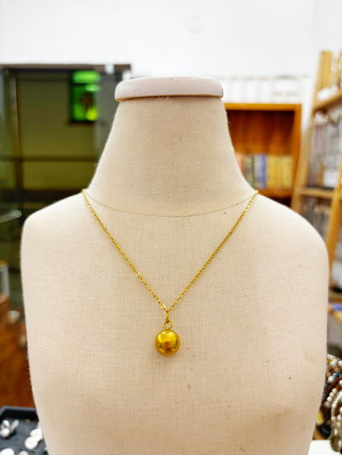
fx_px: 342
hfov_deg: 53.1
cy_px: 228
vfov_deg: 67.3
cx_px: 171
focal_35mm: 26
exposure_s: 1/100
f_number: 1.6
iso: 80
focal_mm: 5.96
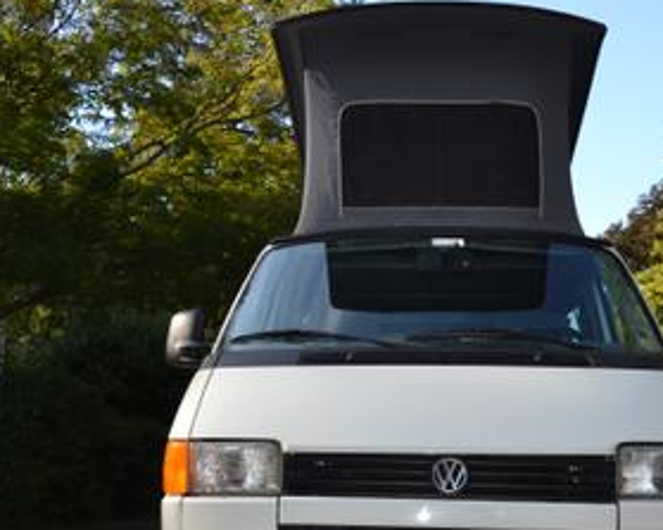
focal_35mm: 56
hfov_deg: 33.5
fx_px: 1098
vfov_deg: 27.0
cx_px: 404
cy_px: 328
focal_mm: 22
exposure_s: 1/200
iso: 100
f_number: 5
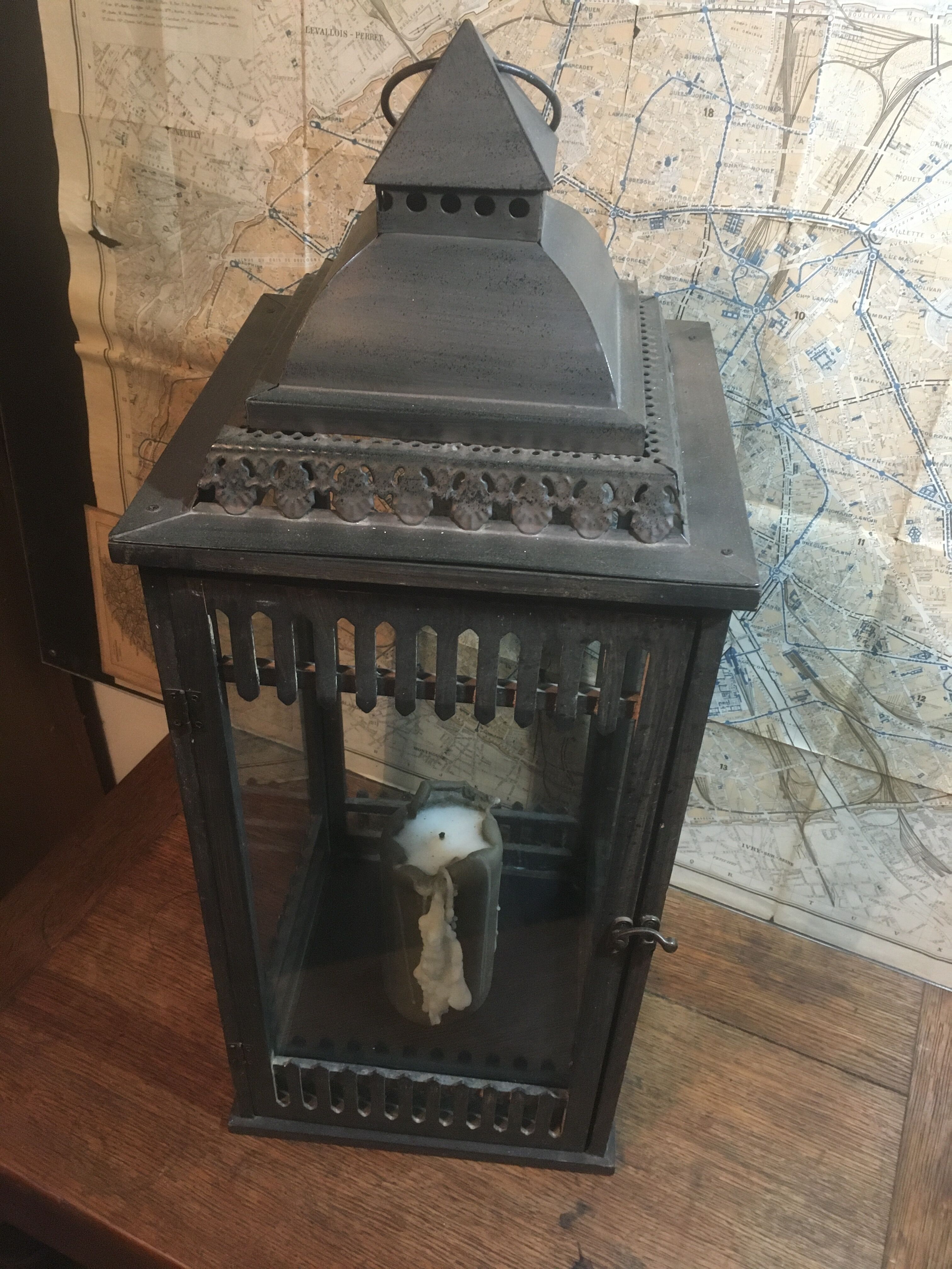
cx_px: 476
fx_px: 1063
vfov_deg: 61.7
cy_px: 634
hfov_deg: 48.2
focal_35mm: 29
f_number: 2.2
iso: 200
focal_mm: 4.15
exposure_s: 1/17
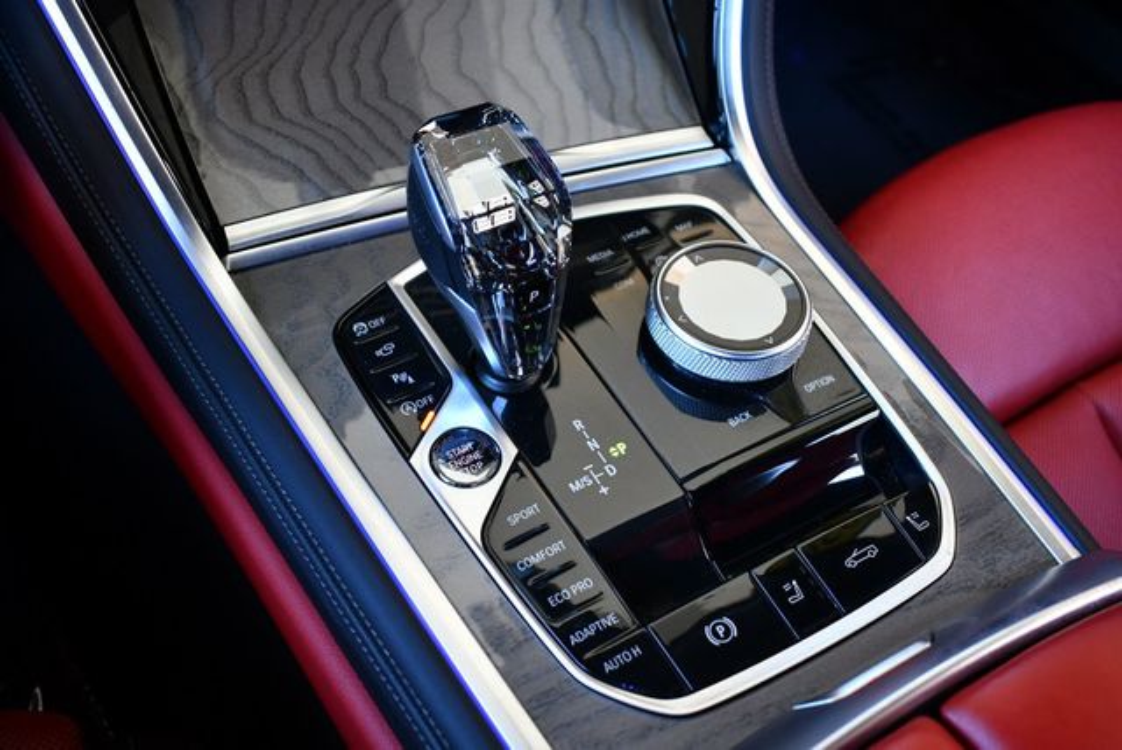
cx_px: 561
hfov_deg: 53.1
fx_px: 1123
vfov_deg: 36.9
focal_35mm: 36
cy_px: 375
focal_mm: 18
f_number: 3.5
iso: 1100
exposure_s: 1/125
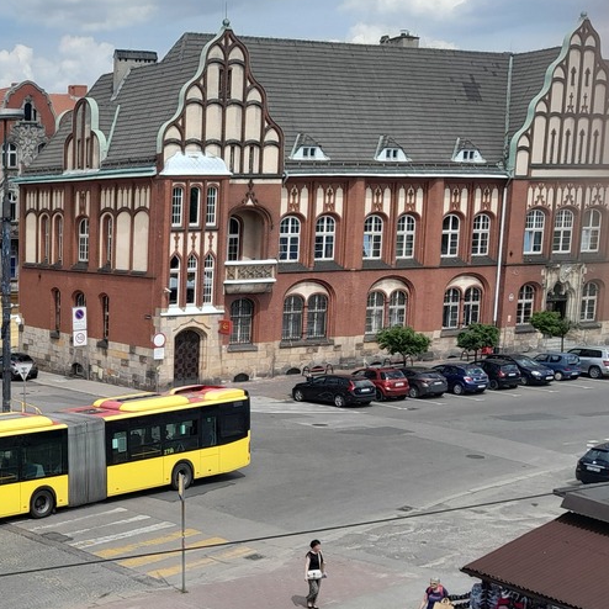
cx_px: -41
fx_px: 1154
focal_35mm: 58
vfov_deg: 29.3
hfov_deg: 27.4
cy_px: 423
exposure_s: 1/495
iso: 40
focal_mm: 4
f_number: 1.8
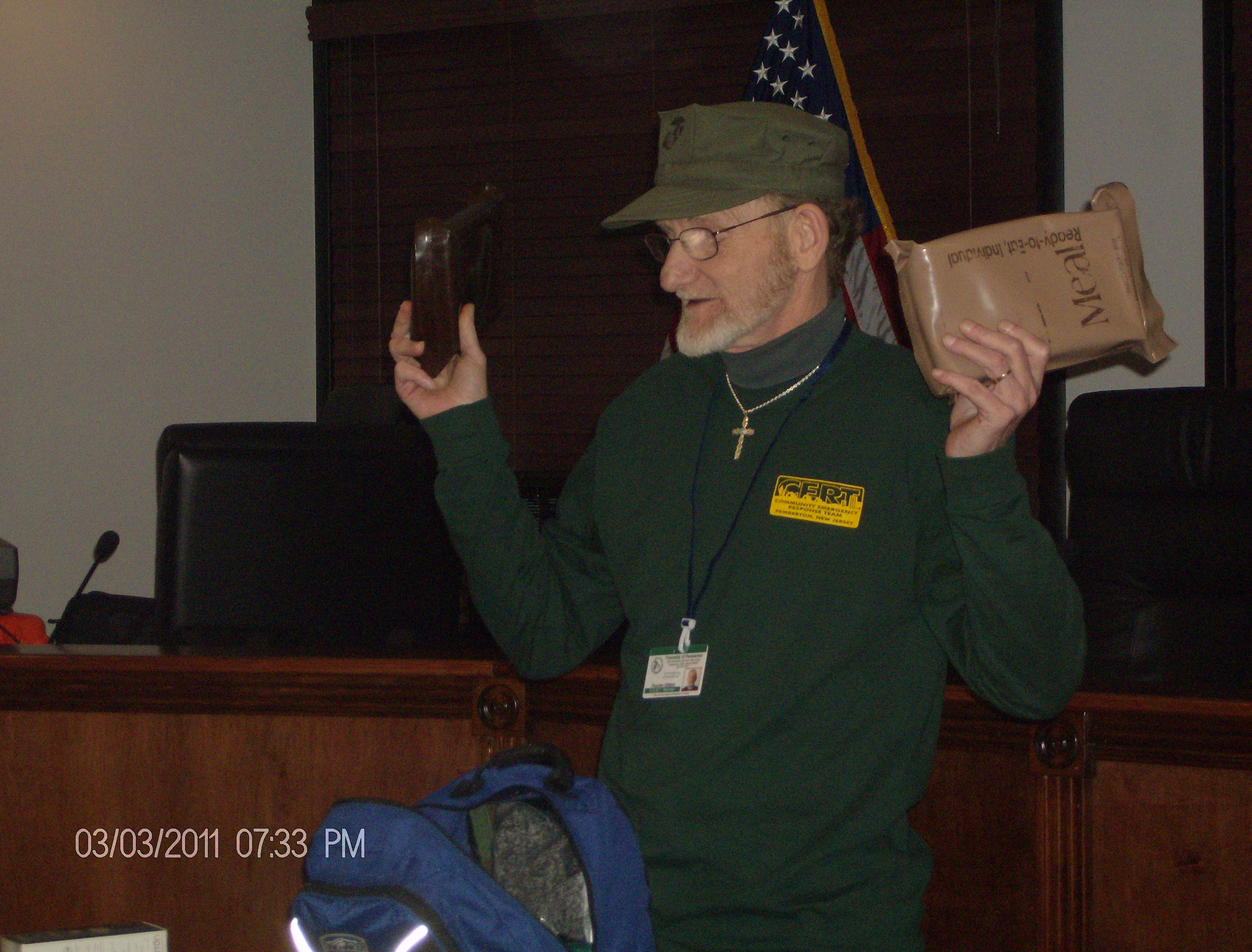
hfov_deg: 19.5
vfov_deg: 14.9
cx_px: 626
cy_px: 476
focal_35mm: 100
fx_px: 3634
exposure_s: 1/113
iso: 200
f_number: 4.6
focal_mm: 16.6
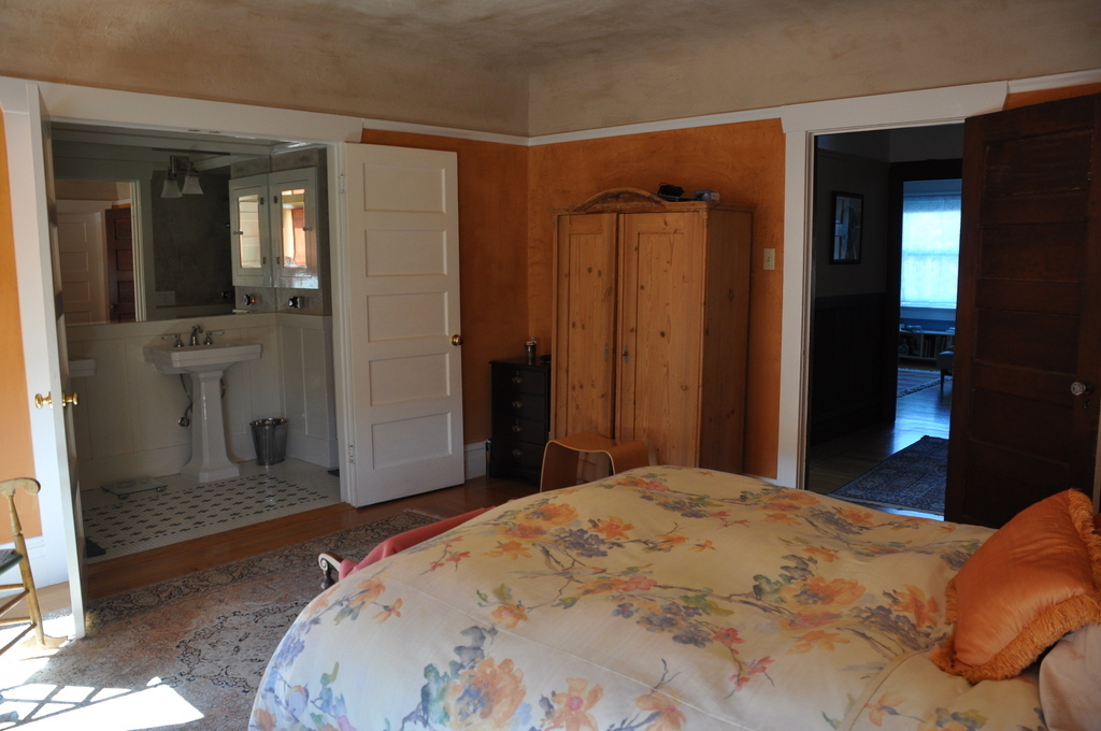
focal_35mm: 30
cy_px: 366
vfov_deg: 43.5
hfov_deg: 62.0
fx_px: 916
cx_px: 550
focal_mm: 20
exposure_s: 1/60
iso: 400
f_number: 4
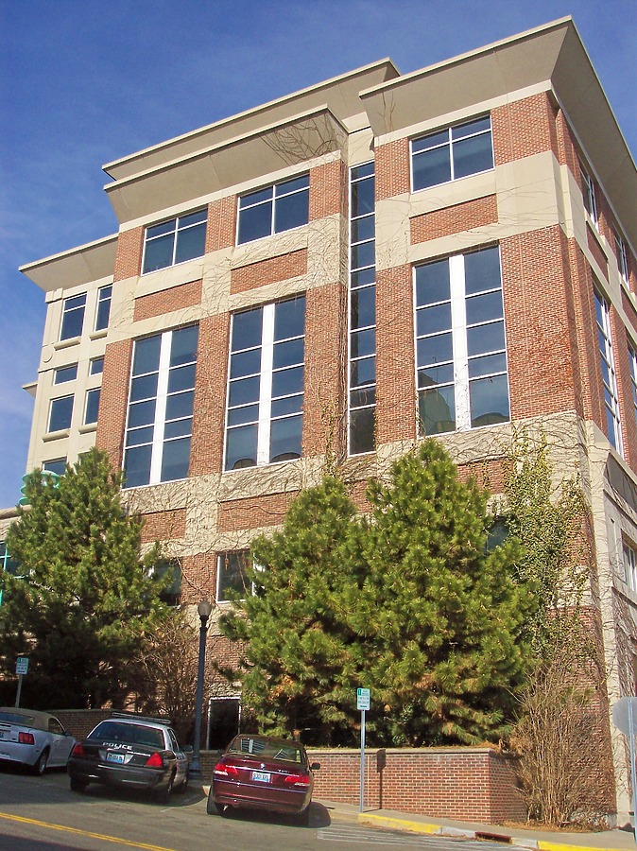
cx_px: 318
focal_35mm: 38
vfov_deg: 49.0
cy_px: 426
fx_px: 933
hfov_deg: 37.7
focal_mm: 8
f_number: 4.8
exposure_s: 1/1000
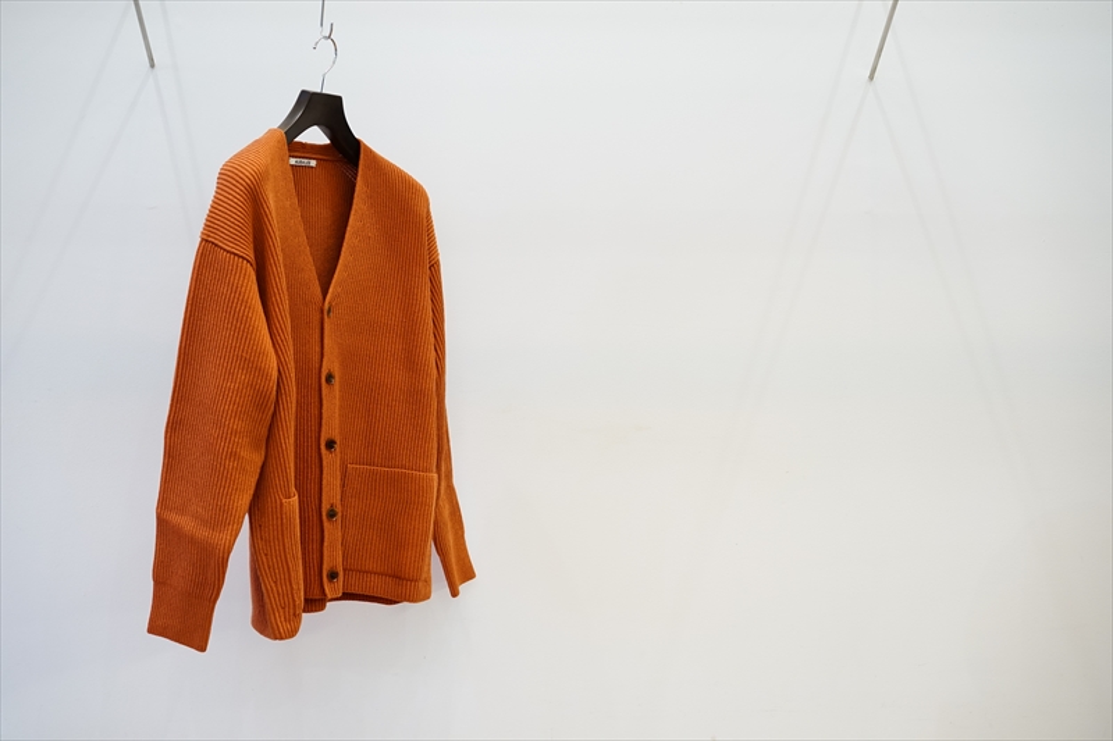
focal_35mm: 55
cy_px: 370
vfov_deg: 24.6
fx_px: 1700
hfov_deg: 36.3
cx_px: 556
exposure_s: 1/60
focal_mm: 55
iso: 800
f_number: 4
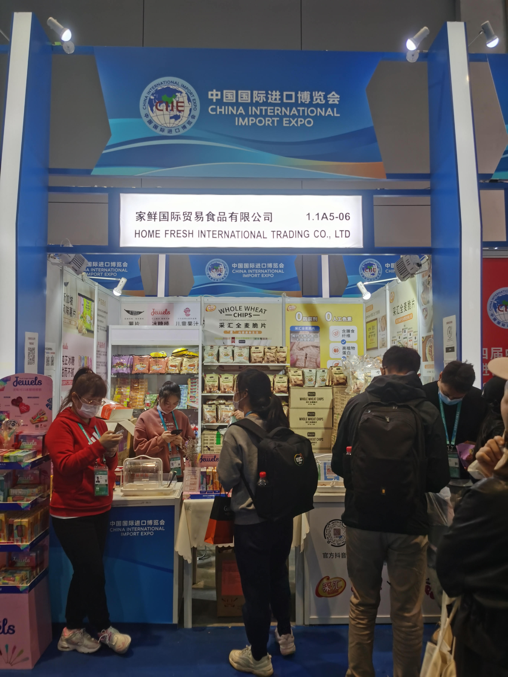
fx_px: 528
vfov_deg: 65.3
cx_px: 254
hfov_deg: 51.4
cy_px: 338
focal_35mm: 27
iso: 50
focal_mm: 5.56
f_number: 1.6
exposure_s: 1/263
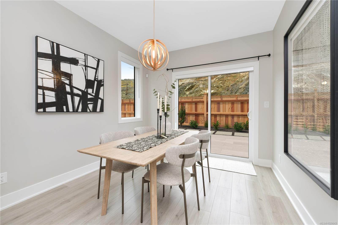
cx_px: 169
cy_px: 112
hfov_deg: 100.4
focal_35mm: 15
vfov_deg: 77.3
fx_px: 141
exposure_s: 1/50
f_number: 7.1
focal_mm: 15
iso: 320
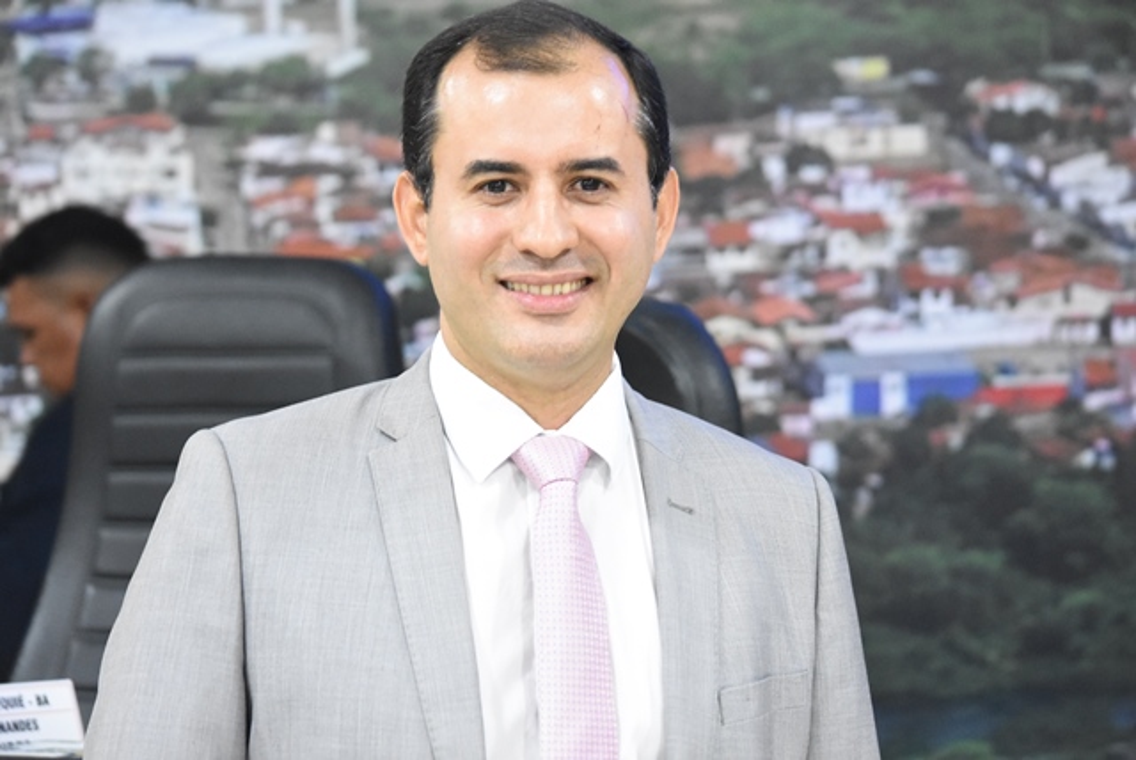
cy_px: 380
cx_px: 568
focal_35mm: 120
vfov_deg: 11.4
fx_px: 3790
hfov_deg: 17.0
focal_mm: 80
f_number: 5
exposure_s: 1/50
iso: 5000
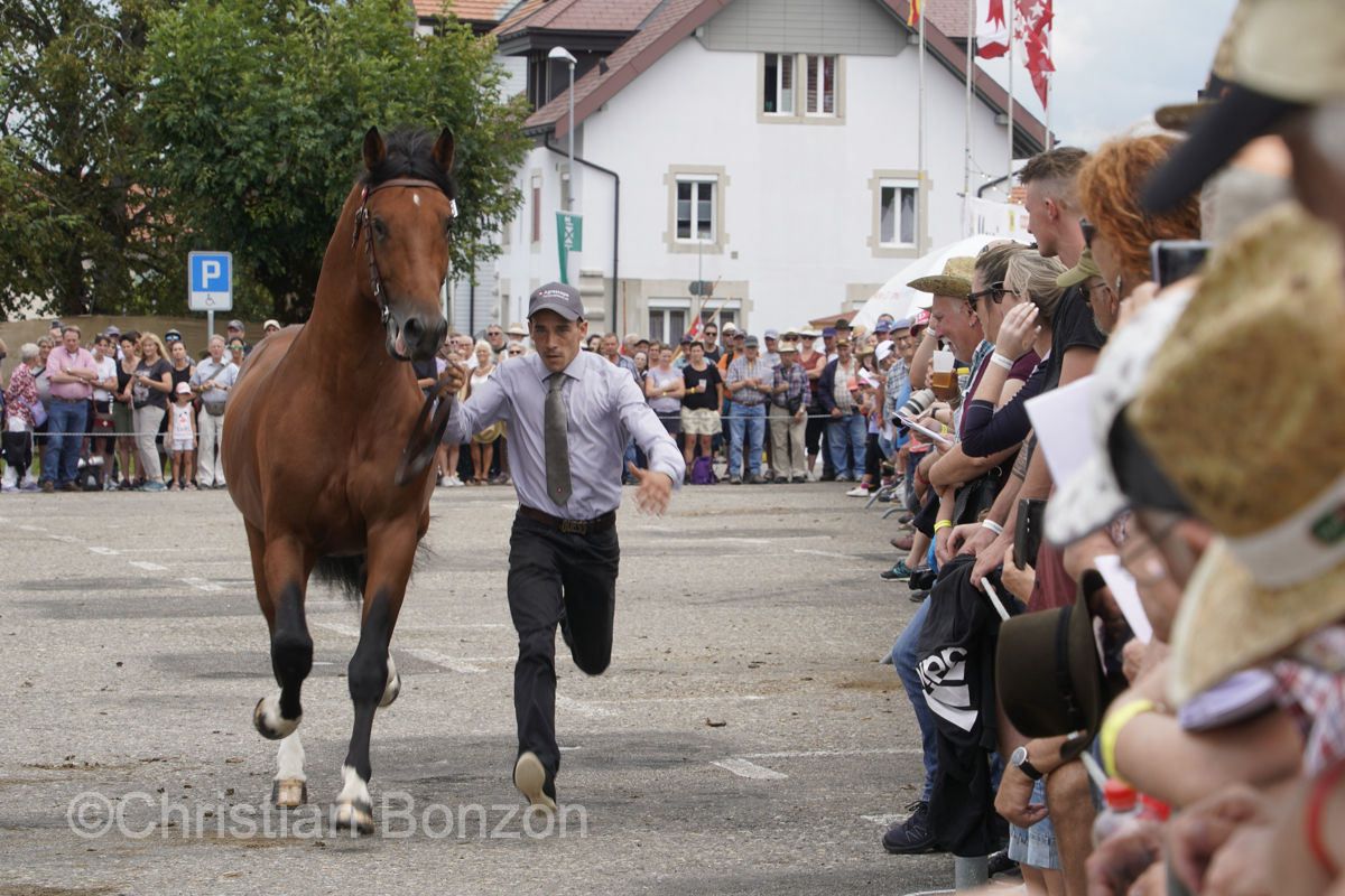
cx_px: 672
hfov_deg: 18.6
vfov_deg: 12.5
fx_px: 4109
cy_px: 448
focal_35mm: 110
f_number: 11
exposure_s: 1/160
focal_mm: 110
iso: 160
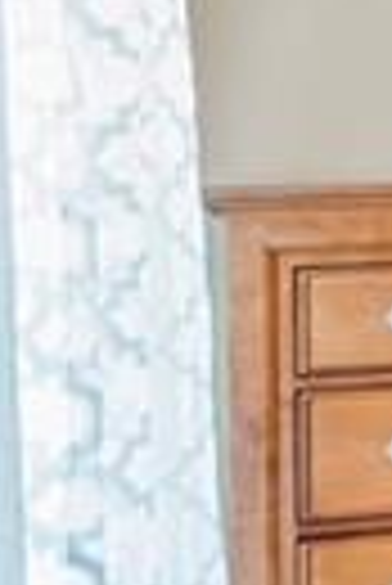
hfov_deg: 6.5
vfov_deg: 17.2
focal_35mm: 118
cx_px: 1906
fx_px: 1922
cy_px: 140
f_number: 11
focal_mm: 10
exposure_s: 1
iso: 160
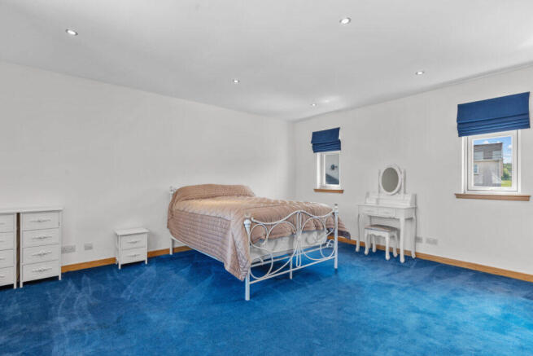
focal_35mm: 17
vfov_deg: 70.5
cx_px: 266
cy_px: 178
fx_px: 252
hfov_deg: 93.3
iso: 320
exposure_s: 1/8
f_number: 8
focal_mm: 17
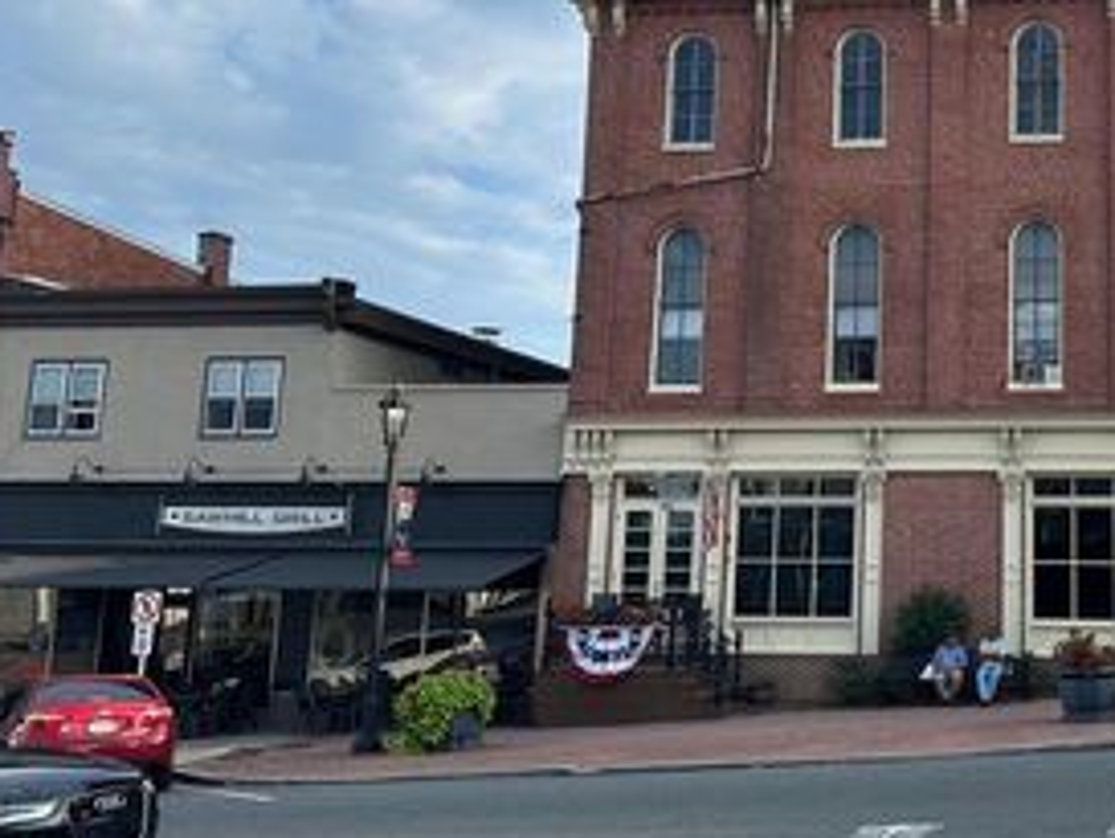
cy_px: 305
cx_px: 984
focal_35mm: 44
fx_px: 1418
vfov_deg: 32.7
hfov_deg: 40.0
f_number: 1.78
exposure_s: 1/1988
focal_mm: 6.86
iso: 80
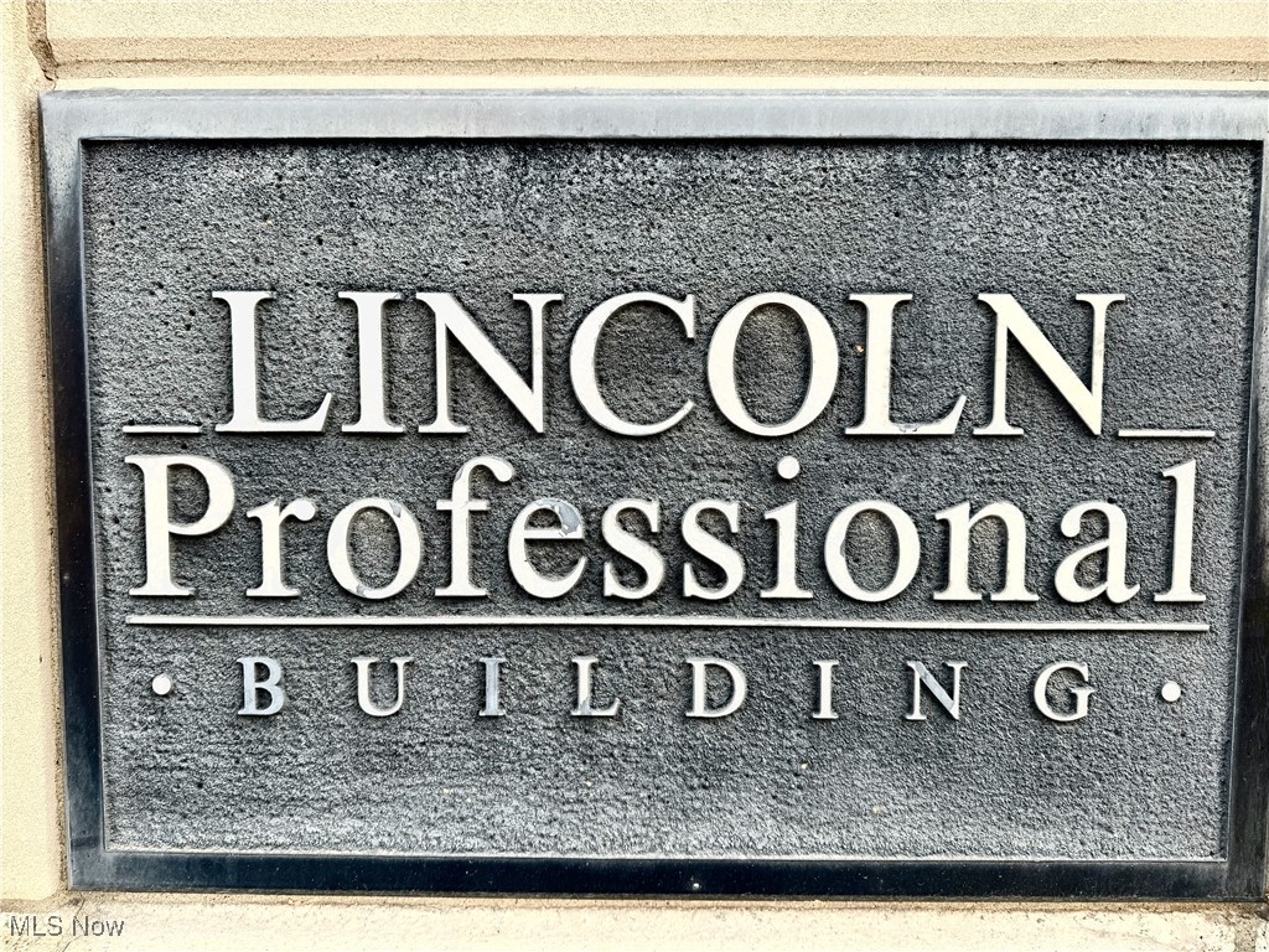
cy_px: 476
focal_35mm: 24
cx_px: 634
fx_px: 880
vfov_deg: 56.8
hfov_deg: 71.6
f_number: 1.78
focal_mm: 6.76
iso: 80
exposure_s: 1/391
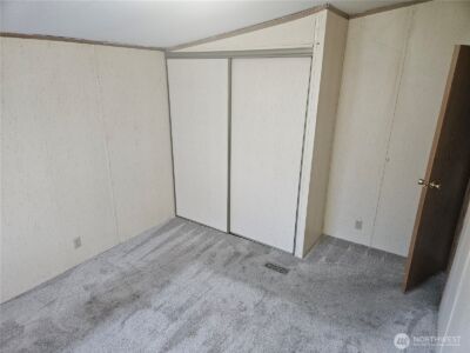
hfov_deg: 73.9
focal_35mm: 23
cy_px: 176
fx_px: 312
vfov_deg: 58.9
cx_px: 235
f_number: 1.8
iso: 400
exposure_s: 1/120
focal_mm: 5.4
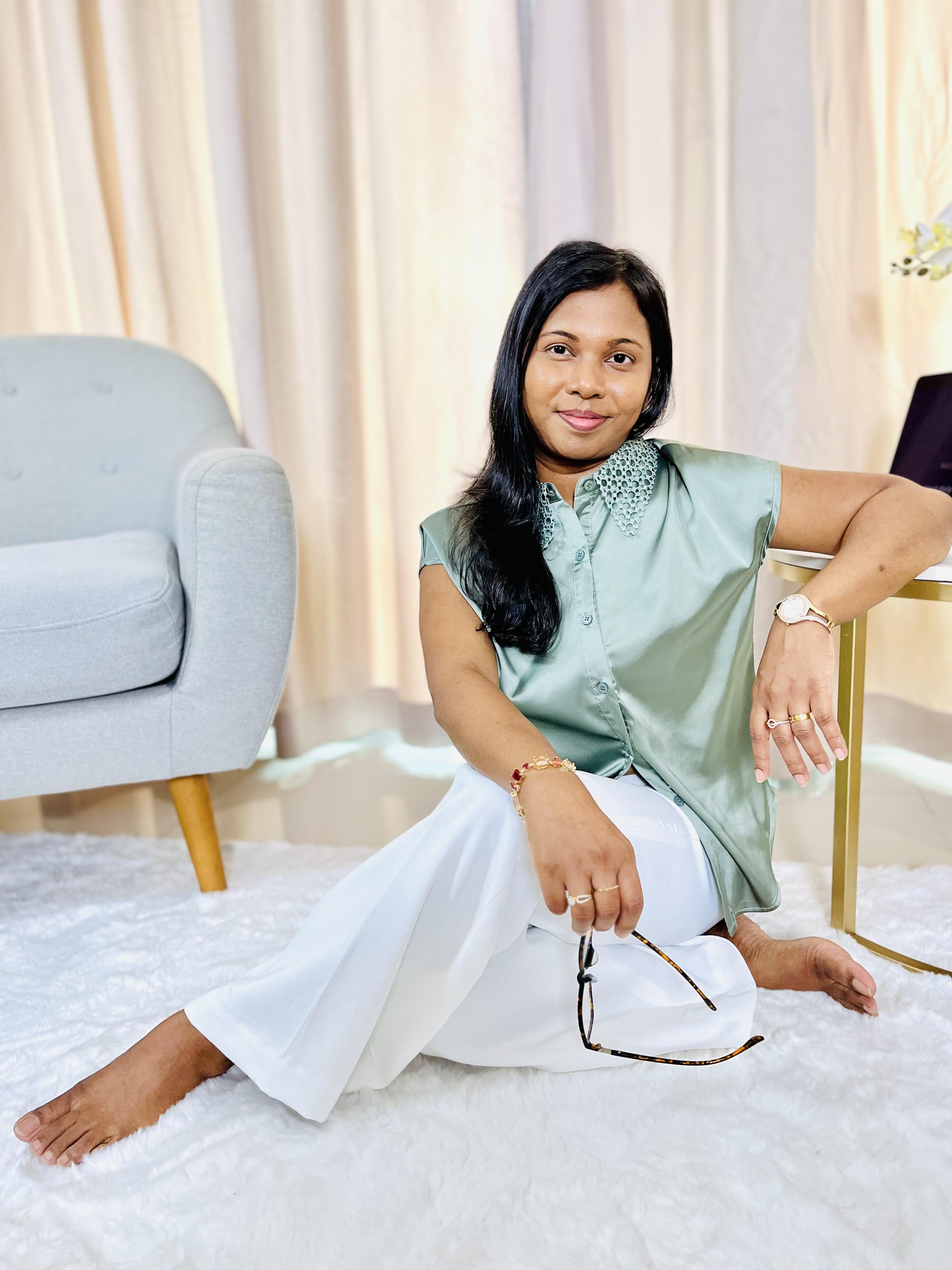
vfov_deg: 67.3
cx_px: 476
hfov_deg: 53.1
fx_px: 953
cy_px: 635
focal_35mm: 26
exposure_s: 1/60
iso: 160
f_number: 1.6
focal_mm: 5.1
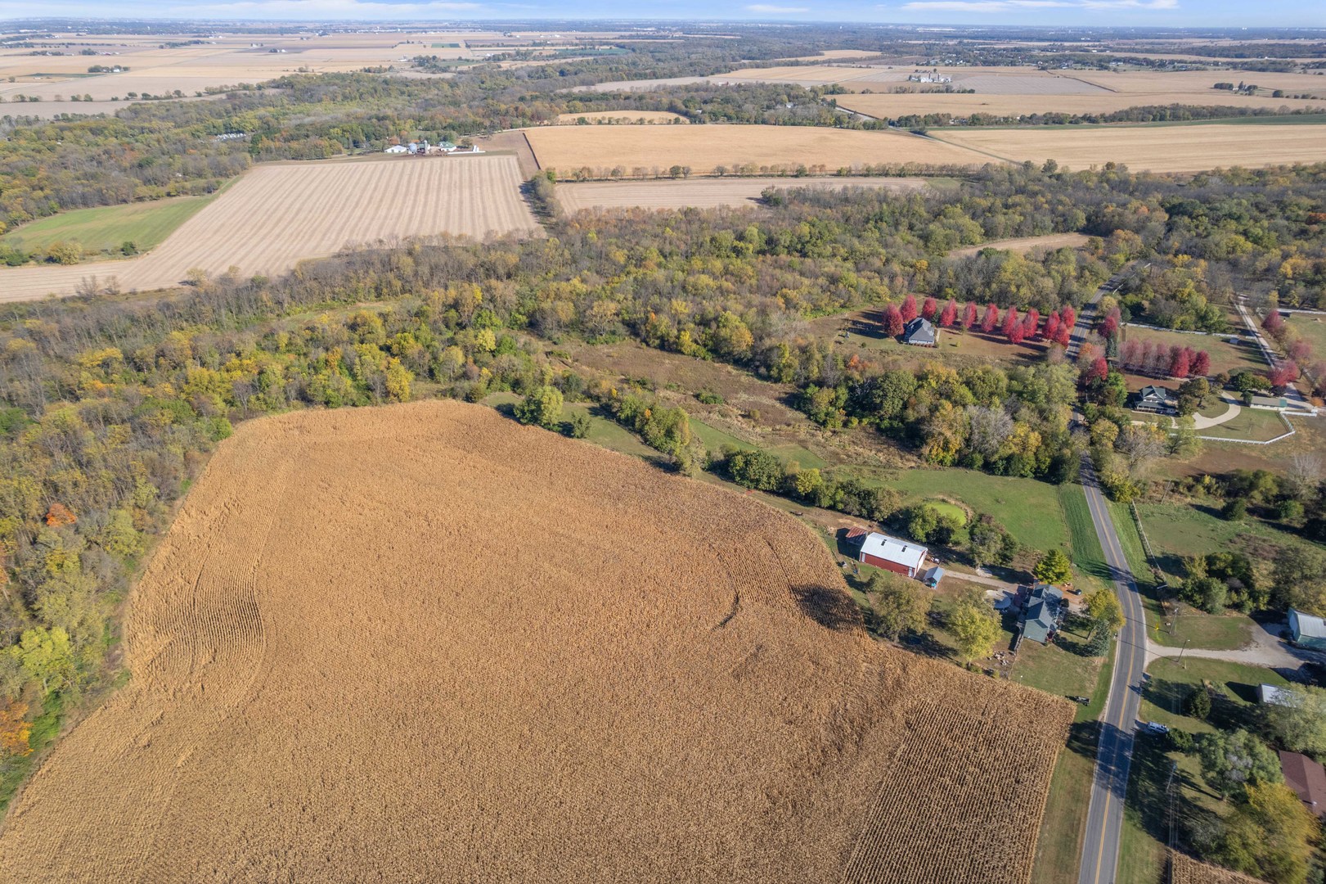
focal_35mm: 22
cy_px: 442
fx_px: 810
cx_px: 663
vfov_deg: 57.2
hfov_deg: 78.6
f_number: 2.8
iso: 110
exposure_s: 1/1250
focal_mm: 8.38
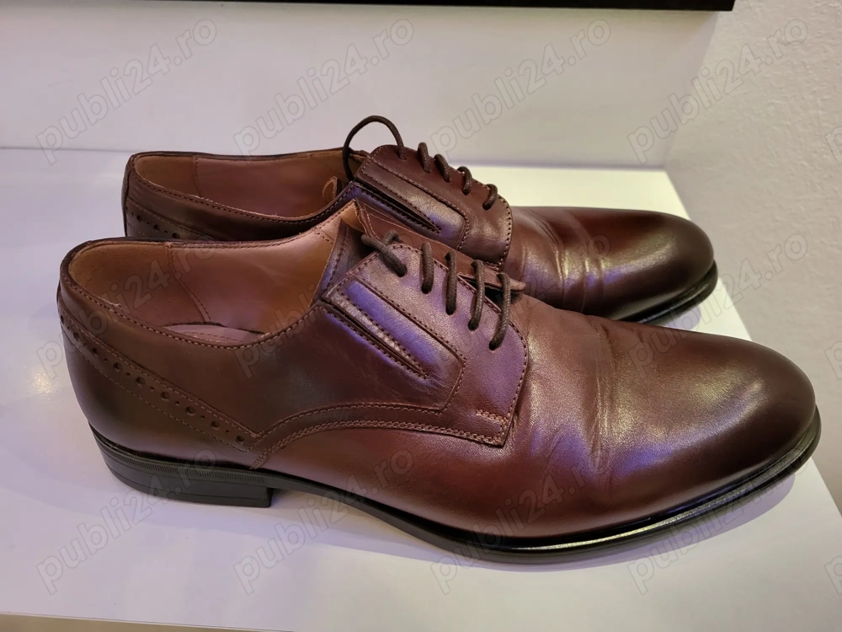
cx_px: 421
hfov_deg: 67.3
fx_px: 632
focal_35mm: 26
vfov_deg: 53.1
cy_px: 316
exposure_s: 1/50
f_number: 1.8
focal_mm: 5.4
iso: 640
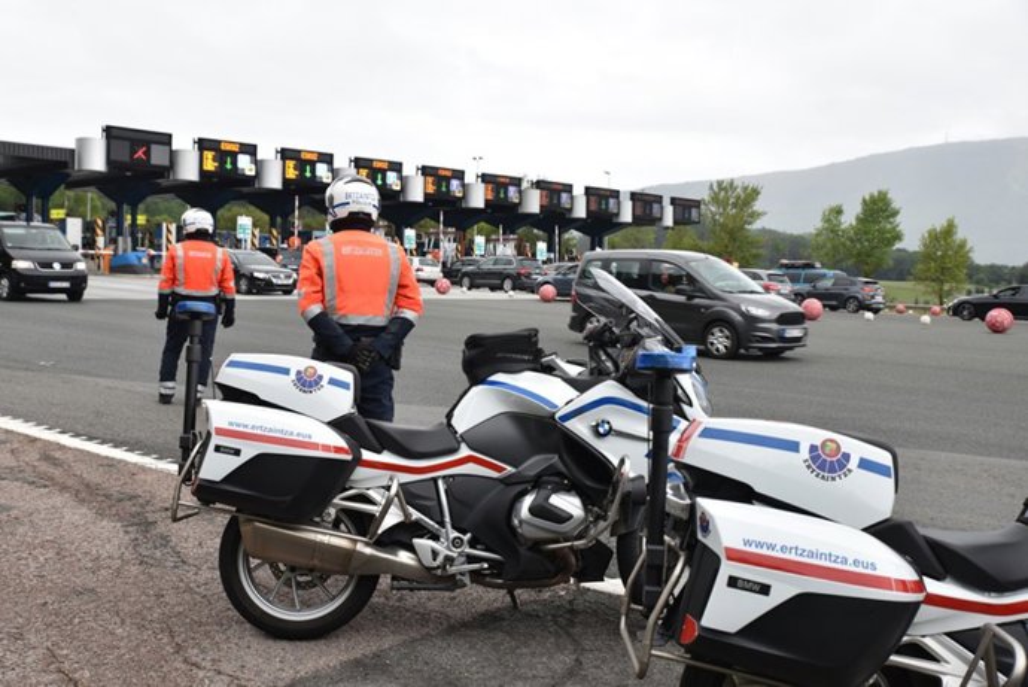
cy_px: 344
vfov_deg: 35.1
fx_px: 1086
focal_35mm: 38
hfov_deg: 50.7
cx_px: 514
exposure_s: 1/200
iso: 400
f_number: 7.1
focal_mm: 38
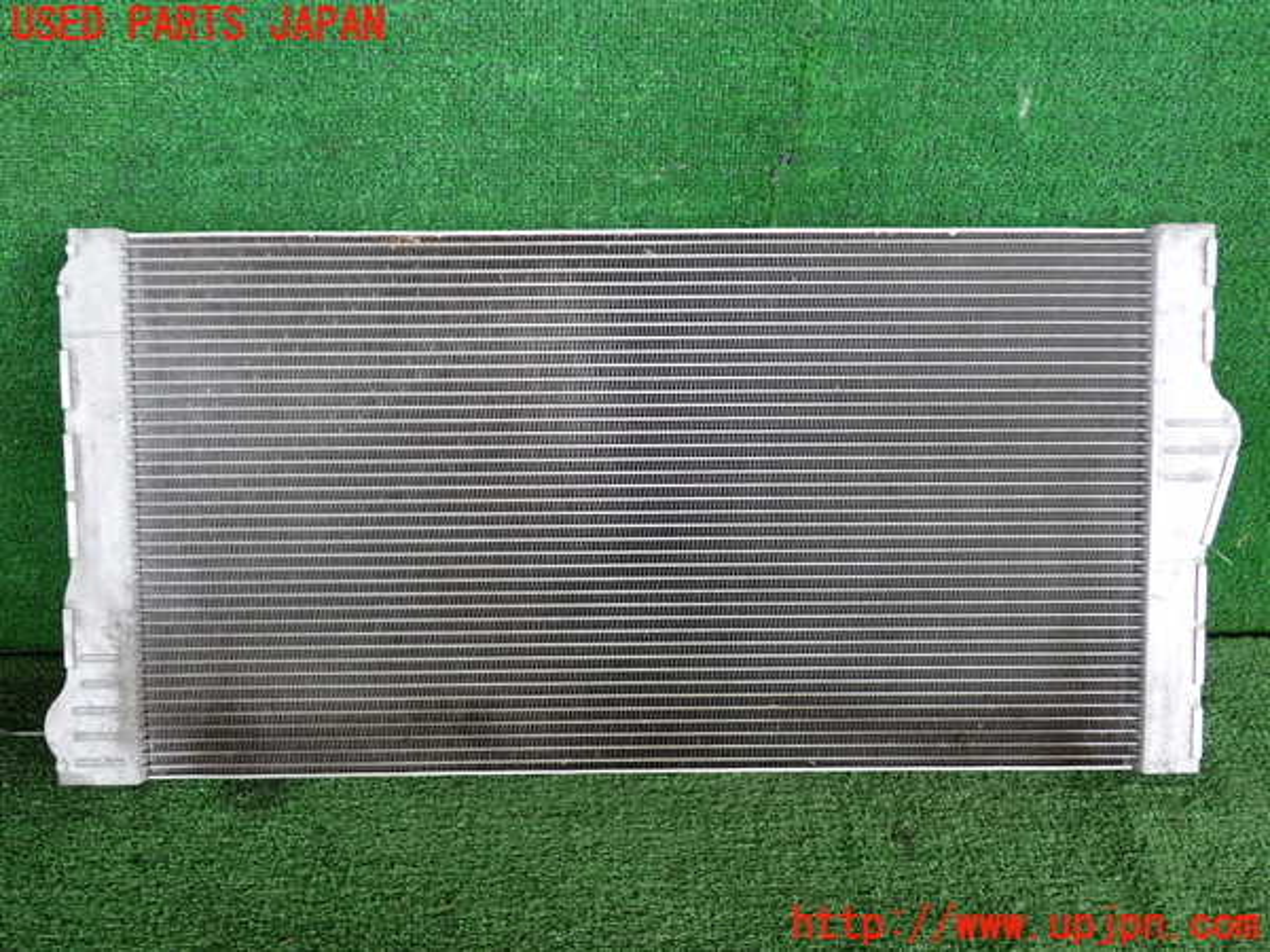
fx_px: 1101
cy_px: 476
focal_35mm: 30
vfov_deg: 46.8
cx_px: 635
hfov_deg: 60.0
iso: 250
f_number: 2.3
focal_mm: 5.4
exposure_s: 1/125
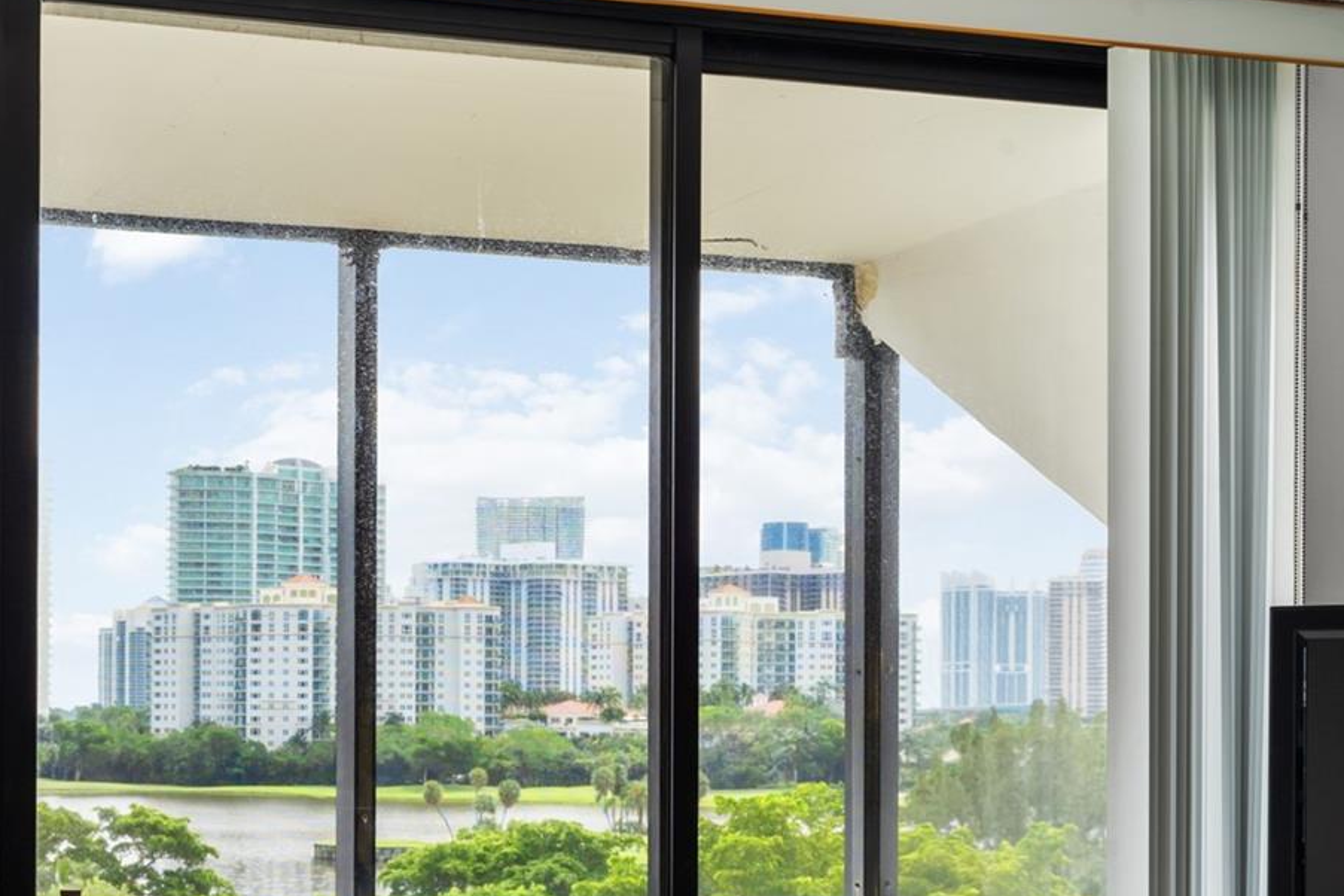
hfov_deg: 31.8
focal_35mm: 62
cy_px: 750
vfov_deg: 21.6
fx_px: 2314
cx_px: 330
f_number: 11
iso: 250
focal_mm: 35
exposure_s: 1/20
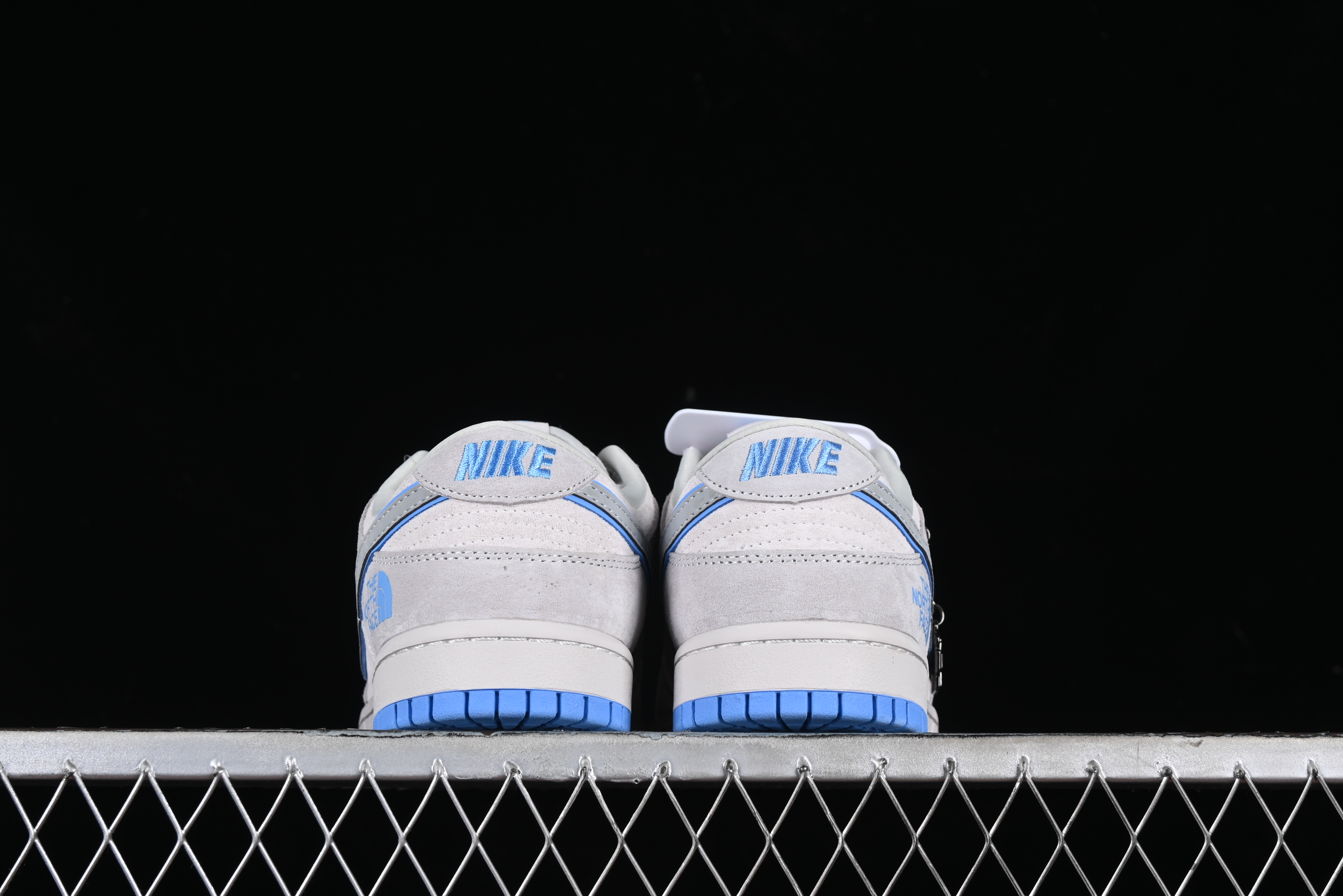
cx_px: 672
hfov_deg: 27.0
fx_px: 2798
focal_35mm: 75
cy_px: 448
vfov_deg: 18.2
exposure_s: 1/80
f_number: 8
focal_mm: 50
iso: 160
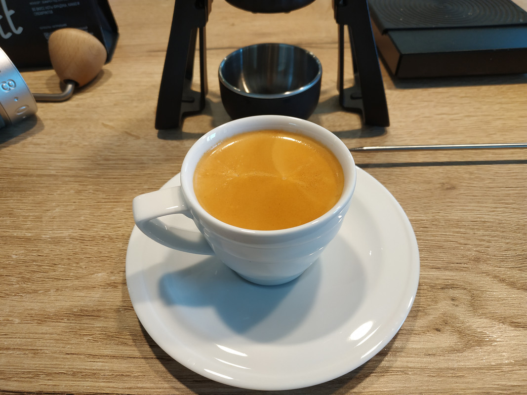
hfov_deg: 71.6
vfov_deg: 56.8
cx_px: 264
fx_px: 365
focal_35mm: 24
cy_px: 198
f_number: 1.9
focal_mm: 3.94
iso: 160
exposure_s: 1/50
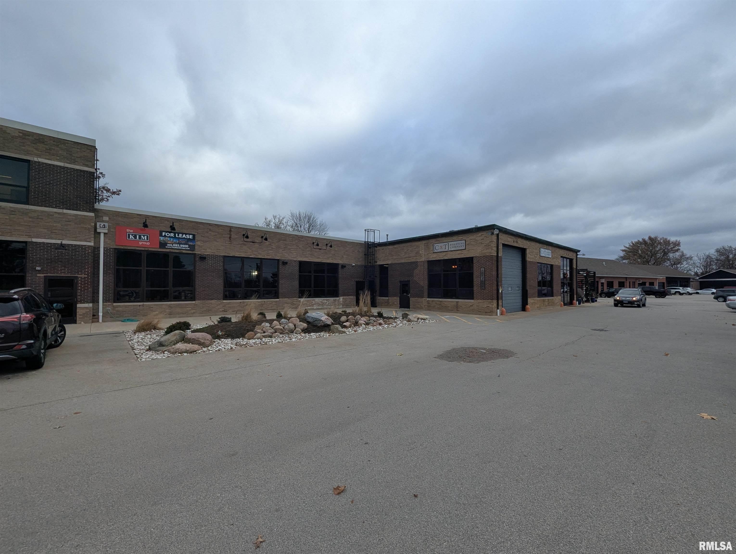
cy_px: 277
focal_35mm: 13
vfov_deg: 90.1
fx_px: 277
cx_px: 368
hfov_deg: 106.1
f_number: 2.2
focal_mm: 1.95
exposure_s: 1/928
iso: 49
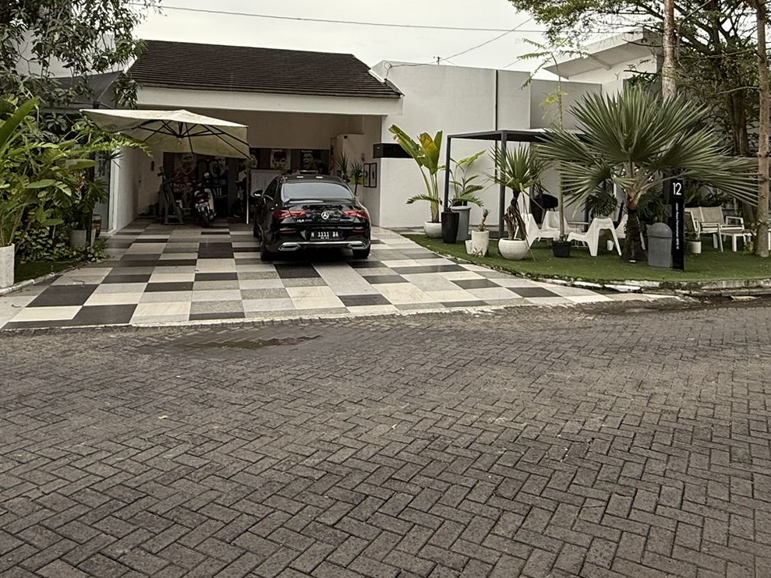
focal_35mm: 29
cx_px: 416
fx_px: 646
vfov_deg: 46.5
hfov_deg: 61.6
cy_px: 146
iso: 50
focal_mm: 2.22
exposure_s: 1/124
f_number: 2.2
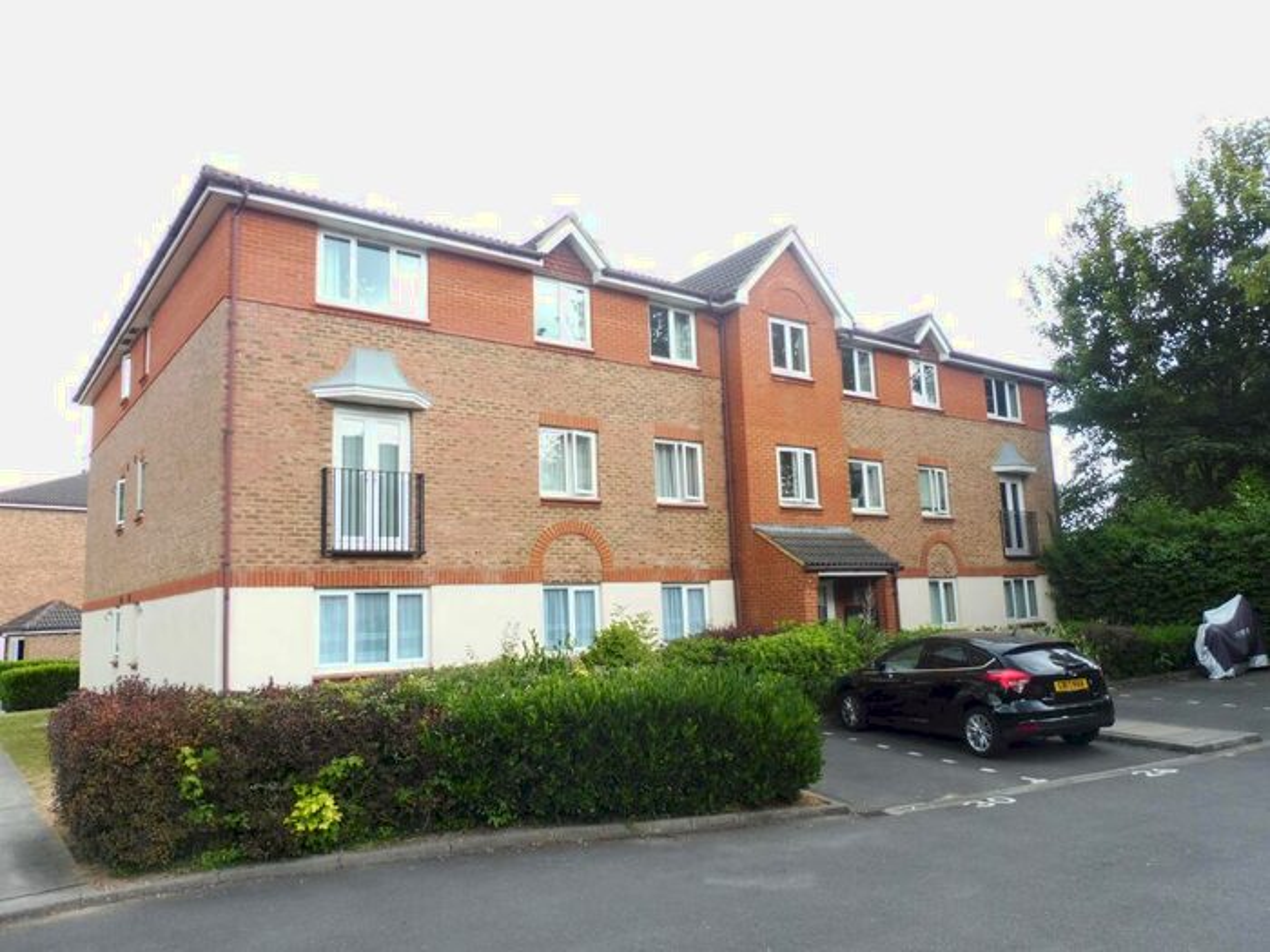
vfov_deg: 56.8
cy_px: 476
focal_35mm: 24
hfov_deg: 71.6
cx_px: 635
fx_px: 881
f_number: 4
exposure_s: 1/125
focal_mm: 4.3
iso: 200
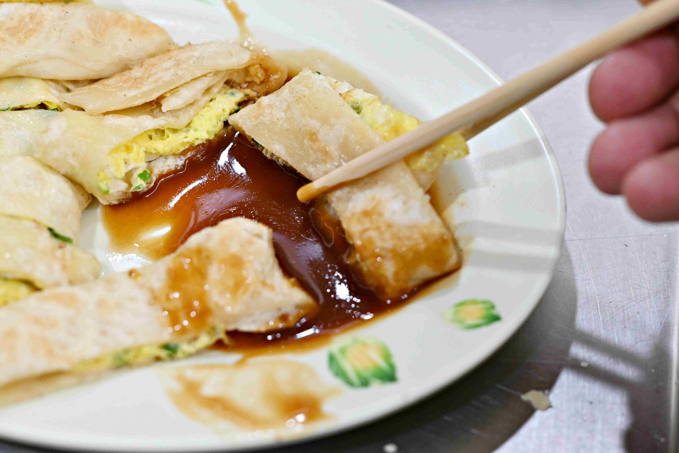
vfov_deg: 18.2
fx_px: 1415
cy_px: 226
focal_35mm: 75
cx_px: 340
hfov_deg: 27.0
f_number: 3.2
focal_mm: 50
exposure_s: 1/200
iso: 1000
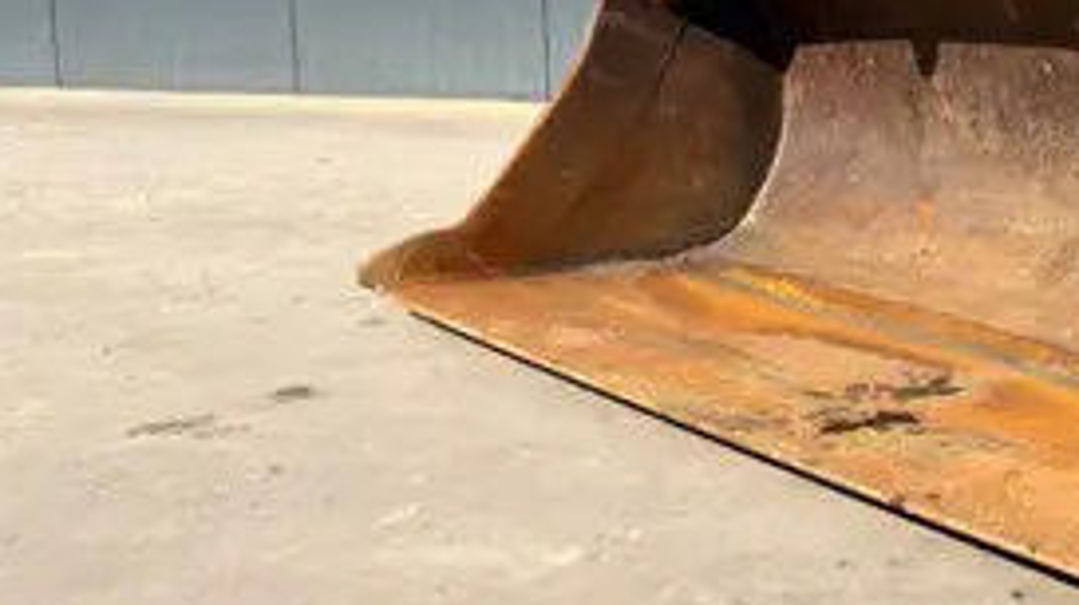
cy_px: 170
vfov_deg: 25.7
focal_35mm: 46
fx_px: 1315
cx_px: 941
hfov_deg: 41.6
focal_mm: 6.76
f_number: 1.78
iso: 80
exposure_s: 1/3717
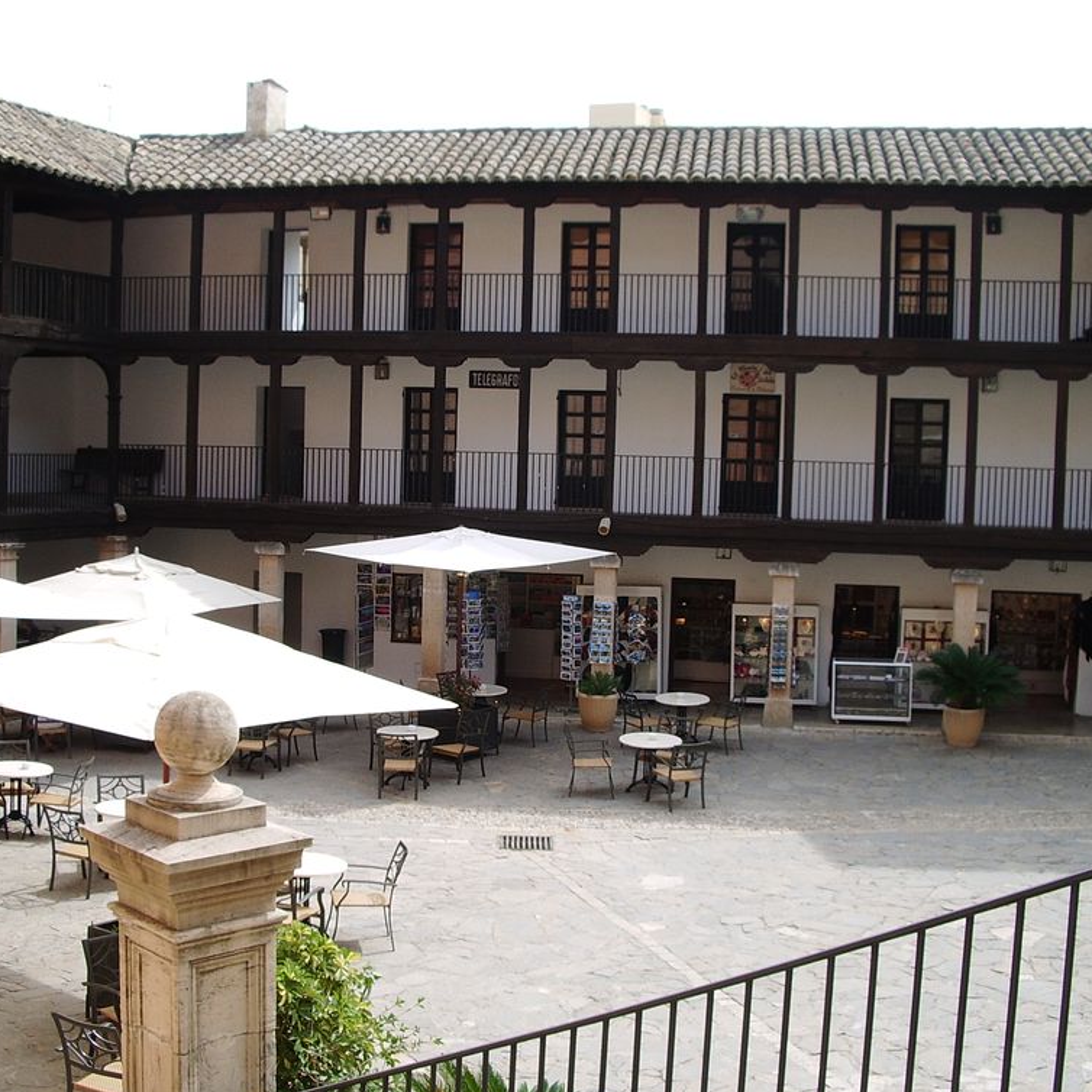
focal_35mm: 42
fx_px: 1499
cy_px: 550
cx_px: 478
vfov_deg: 40.0
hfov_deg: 40.0
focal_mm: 5.8
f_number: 4.3
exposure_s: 1/200
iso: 50
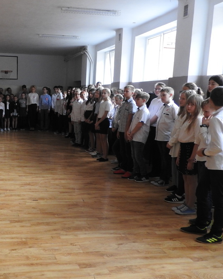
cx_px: 41
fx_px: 338
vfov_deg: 44.8
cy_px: 140
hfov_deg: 35.2
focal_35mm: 41
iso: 360
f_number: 3.5
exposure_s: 1/30
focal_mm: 5
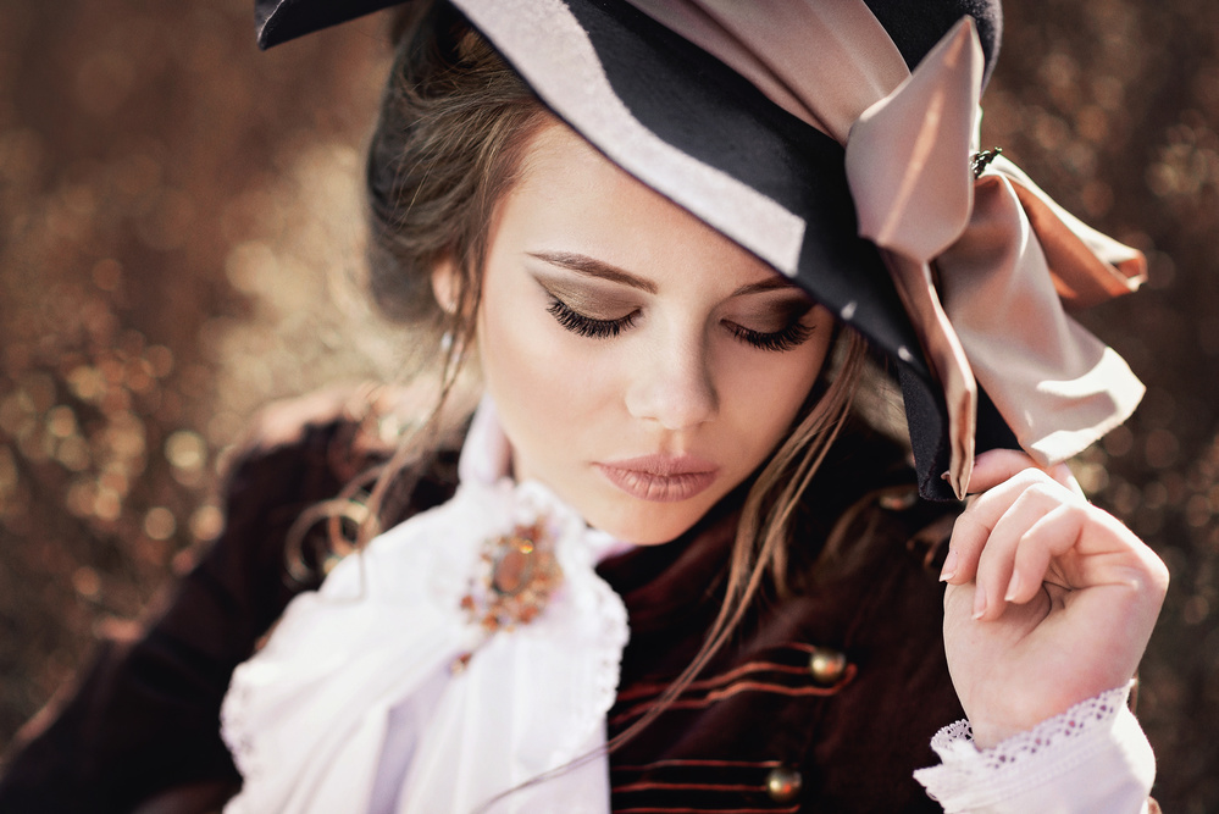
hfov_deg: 23.9
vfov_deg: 16.1
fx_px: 2879
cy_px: 407
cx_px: 610
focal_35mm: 85
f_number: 1.6
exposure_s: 1/1600
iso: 200
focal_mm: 85
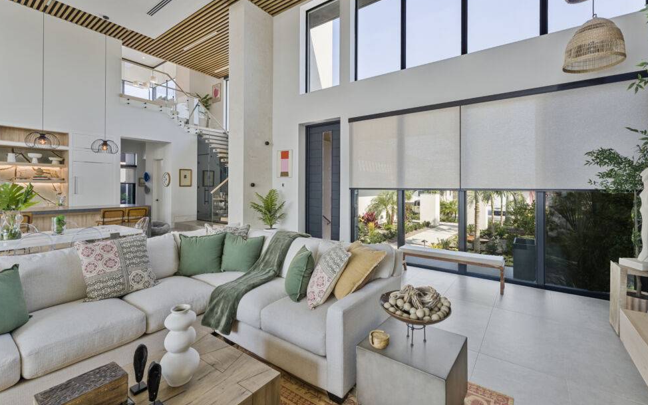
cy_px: 186
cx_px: 333
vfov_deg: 74.7
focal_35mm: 15
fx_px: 265
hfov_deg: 101.4
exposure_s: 1/20
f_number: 8
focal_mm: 14
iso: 250
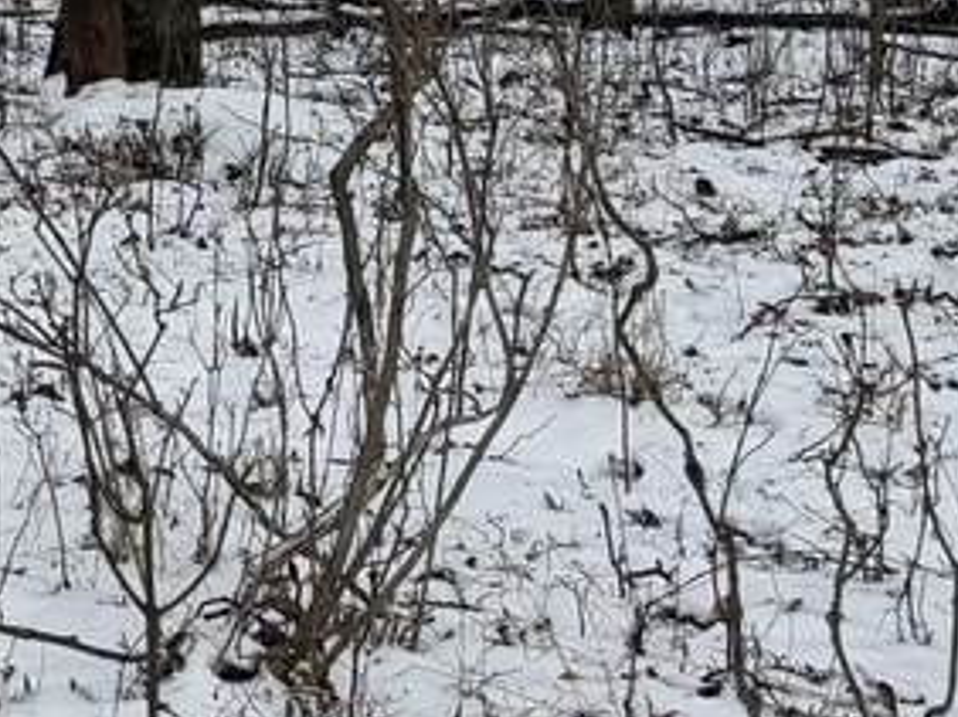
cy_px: -469
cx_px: -720
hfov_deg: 15.7
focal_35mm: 109
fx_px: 3014
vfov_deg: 12.6
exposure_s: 1/3759
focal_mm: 6.76
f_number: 1.78
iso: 80
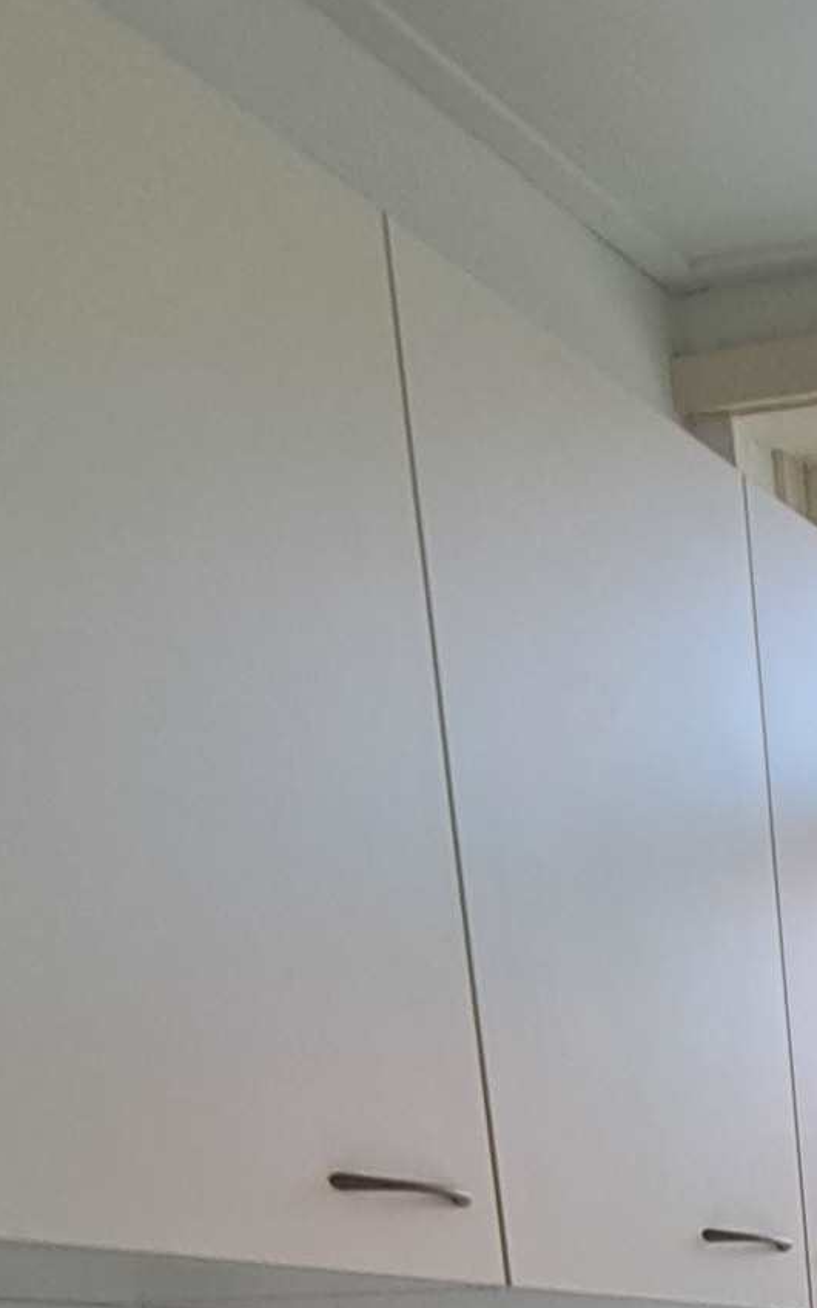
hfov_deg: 17.9
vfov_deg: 21.1
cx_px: 1221
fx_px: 2316
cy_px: 2361
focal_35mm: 65
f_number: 2.2
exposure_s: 1/111
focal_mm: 1.74
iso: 50
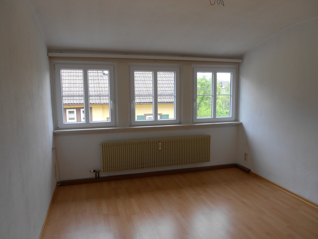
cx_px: 159
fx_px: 239
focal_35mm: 26
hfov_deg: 67.3
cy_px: 120
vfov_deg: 53.0
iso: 80
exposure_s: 1/80
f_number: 3.2
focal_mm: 4.6
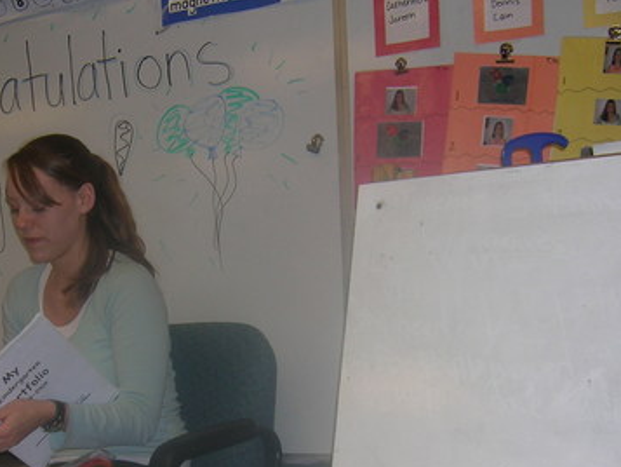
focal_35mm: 61
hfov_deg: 31.3
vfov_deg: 23.6
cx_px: 190
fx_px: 1095
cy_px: 390
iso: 50
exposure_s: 1/60.1
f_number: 2.9
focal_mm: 5.7
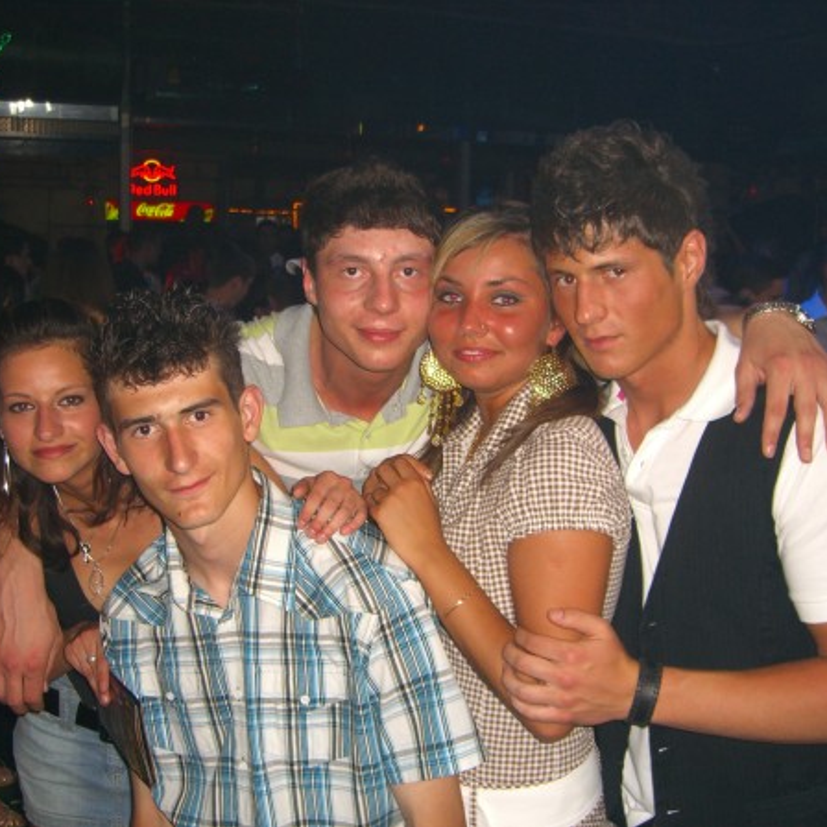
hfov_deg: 37.5
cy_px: 414
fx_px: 1216
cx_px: 380
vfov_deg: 37.6
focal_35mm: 45
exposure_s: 1/60
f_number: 2.8
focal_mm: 7.9
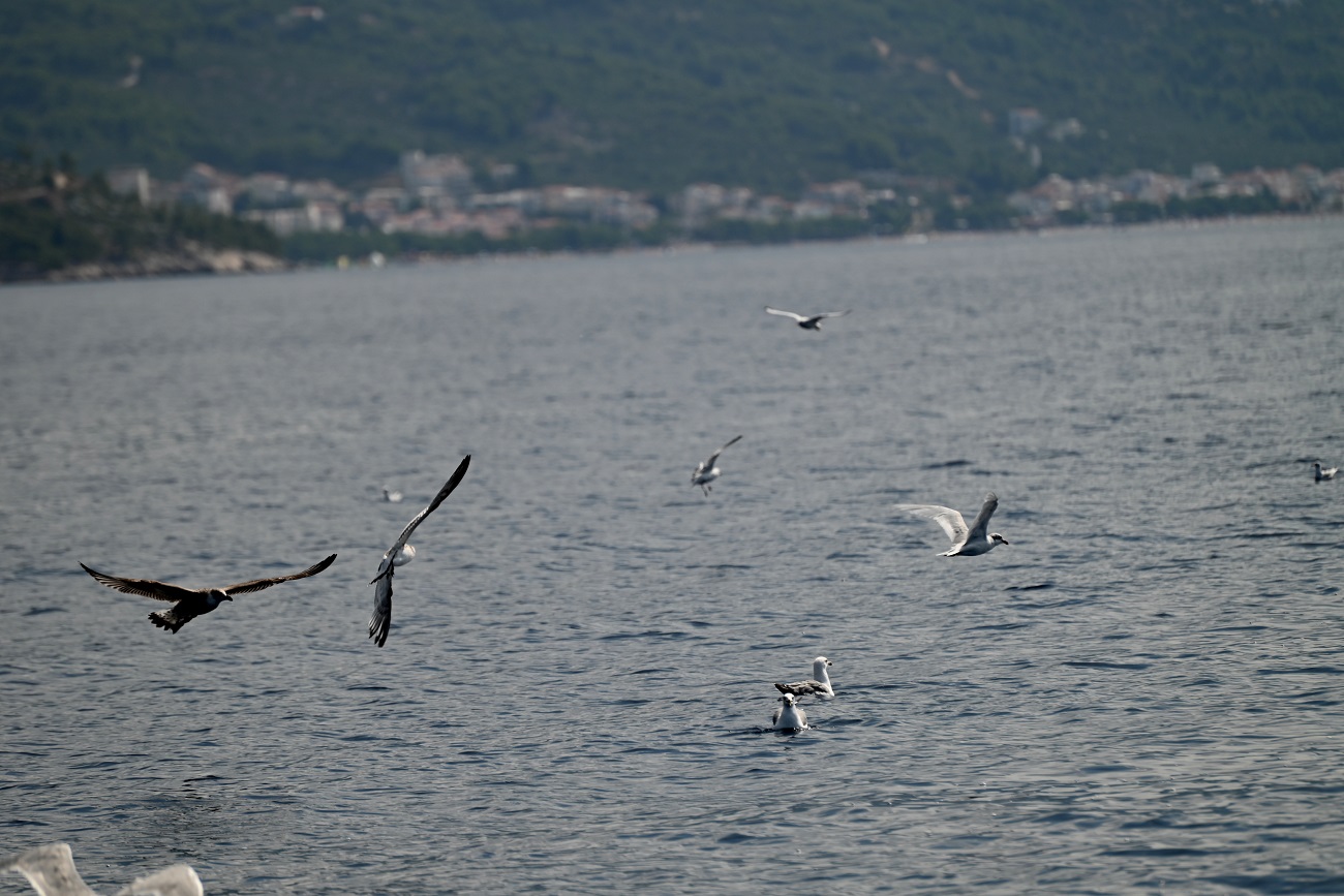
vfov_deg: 4.6
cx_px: 672
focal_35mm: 300
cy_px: 448
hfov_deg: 6.9
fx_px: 11200
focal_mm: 300
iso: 125
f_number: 5.6
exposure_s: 1/1000
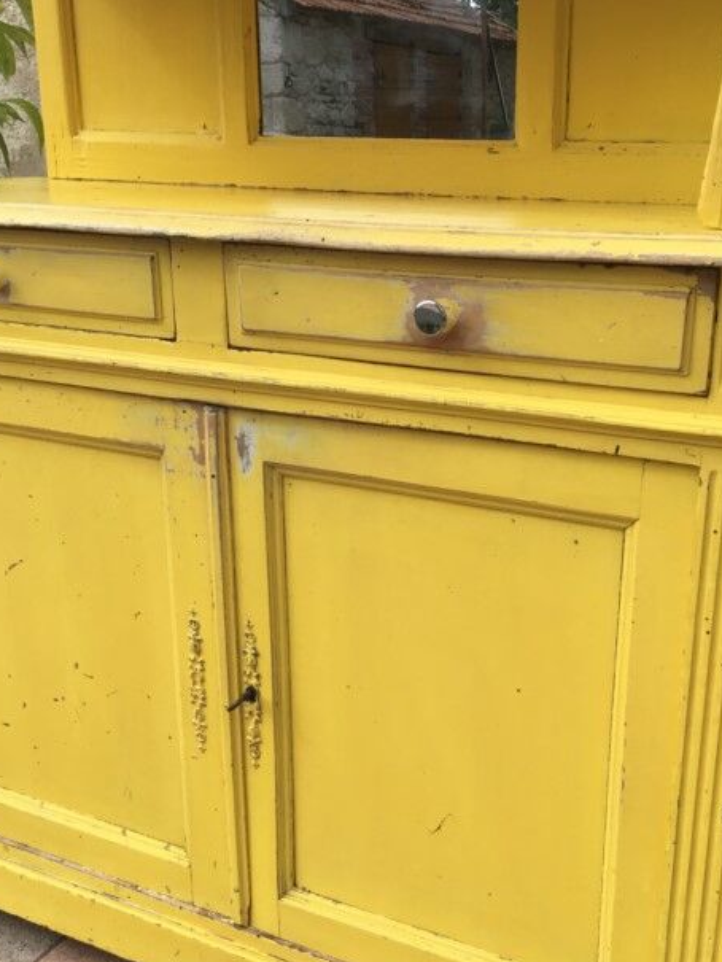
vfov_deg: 45.7
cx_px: 404
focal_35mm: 41
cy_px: 533
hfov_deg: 35.1
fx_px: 1140
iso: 25
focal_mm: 3.3
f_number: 2.4
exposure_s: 1/622
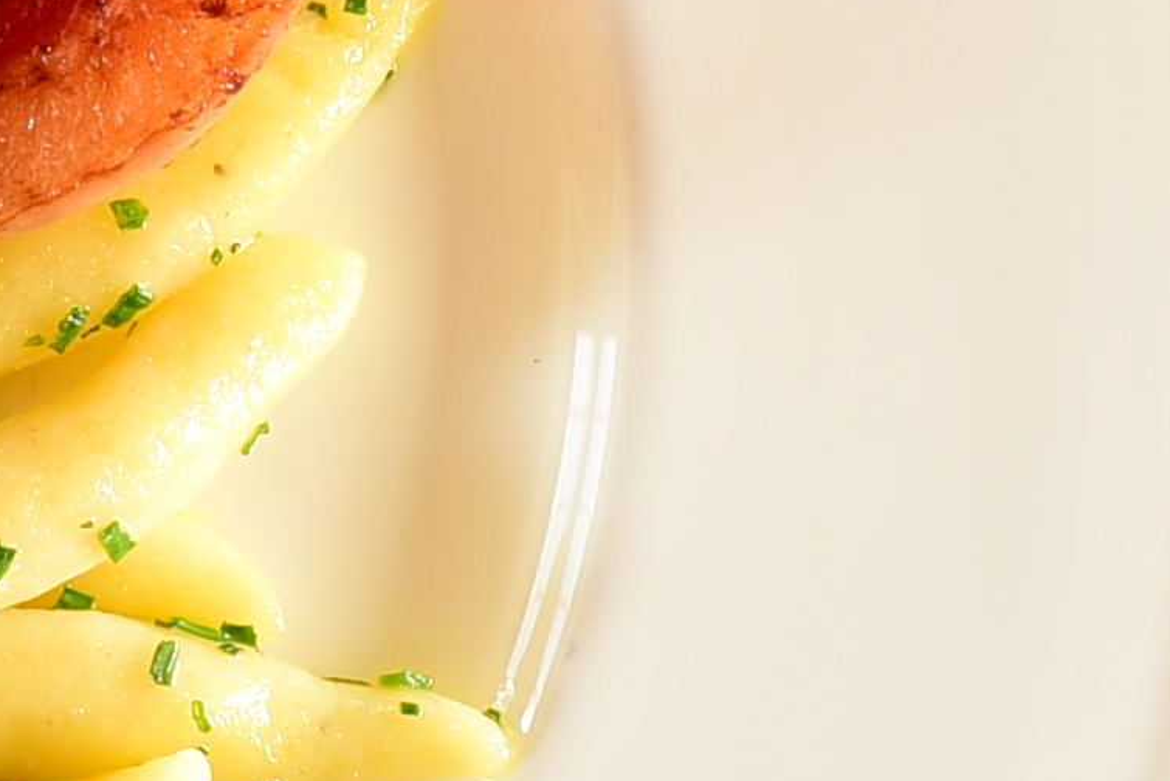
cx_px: -480
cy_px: -674
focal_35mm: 279
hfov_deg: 7.3
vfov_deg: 4.9
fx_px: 9070
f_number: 5
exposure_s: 1/40
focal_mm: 35
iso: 250
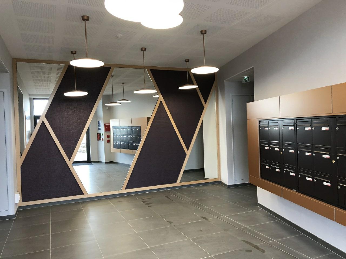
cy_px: 130
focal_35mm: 28
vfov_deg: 49.7
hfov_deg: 63.4
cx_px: 173
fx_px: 280
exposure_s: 1/25
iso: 40
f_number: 1.8
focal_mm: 3.99
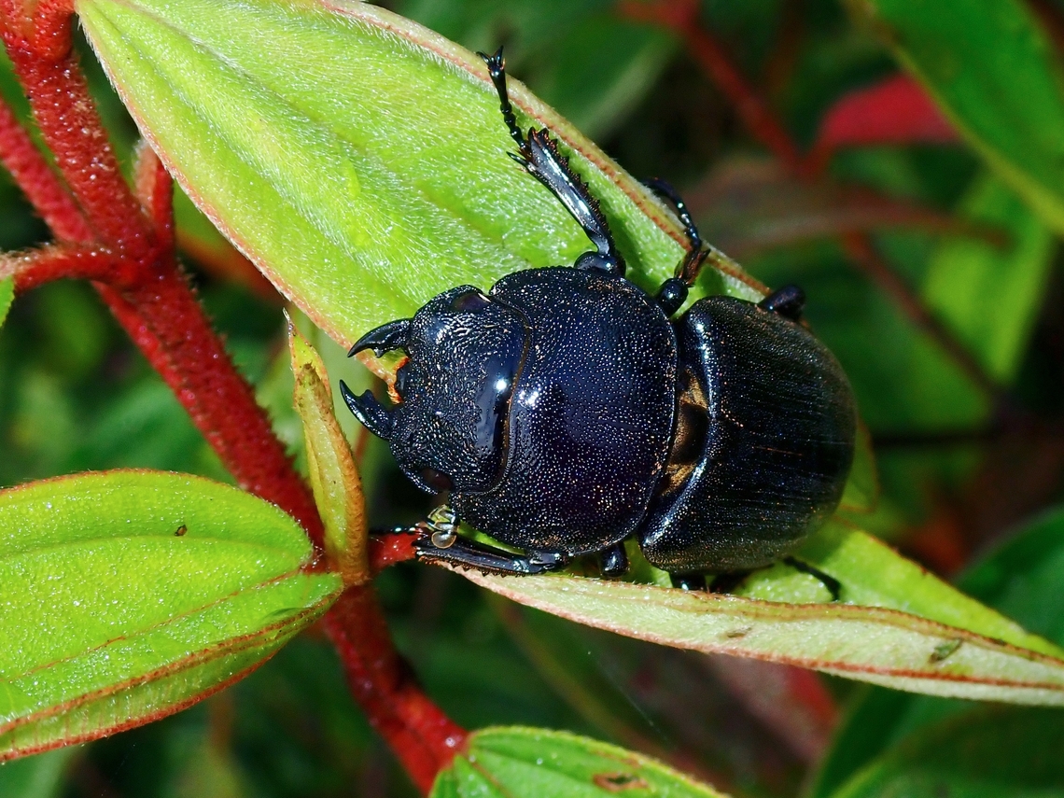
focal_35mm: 100
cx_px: 532
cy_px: 399
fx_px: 3074
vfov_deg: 14.8
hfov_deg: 19.6
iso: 200
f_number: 6.3
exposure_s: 1/200
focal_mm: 18
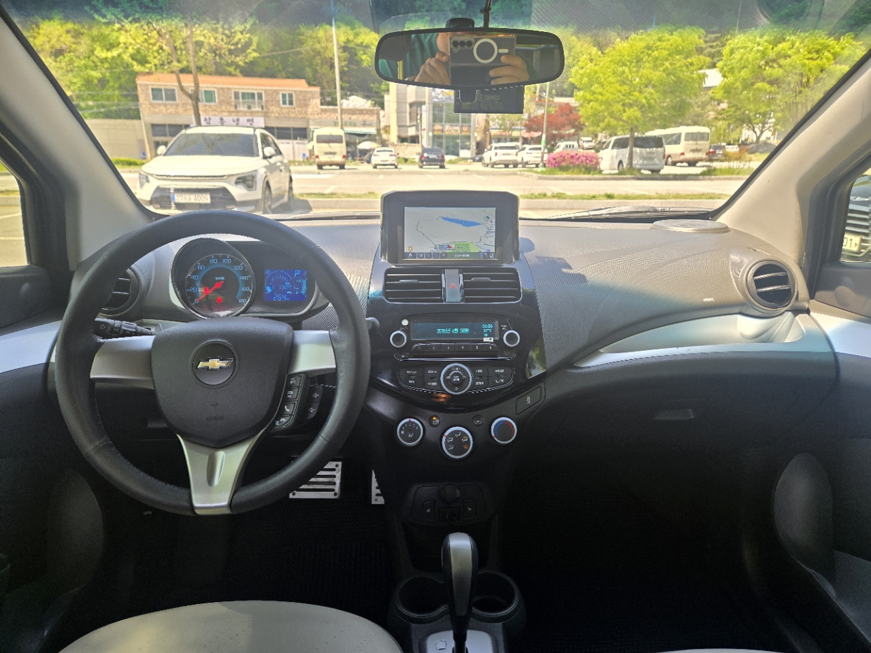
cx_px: 436
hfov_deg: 73.9
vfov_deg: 58.9
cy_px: 326
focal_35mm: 23
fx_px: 579
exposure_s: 1/180
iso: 64
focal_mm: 5.4
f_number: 1.8
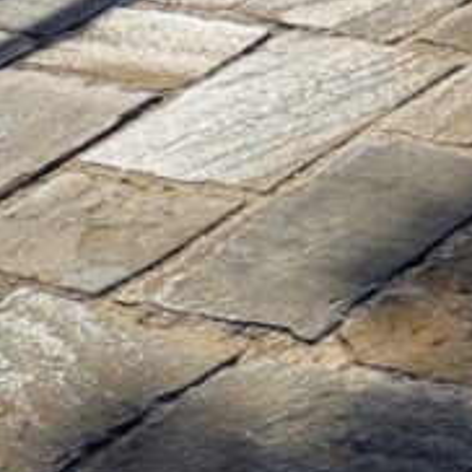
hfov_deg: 7.5
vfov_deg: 8.0
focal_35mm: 179
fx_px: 2761
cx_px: 1782
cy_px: -1048
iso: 12
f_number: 1.8
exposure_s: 1/1318
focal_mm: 6.4
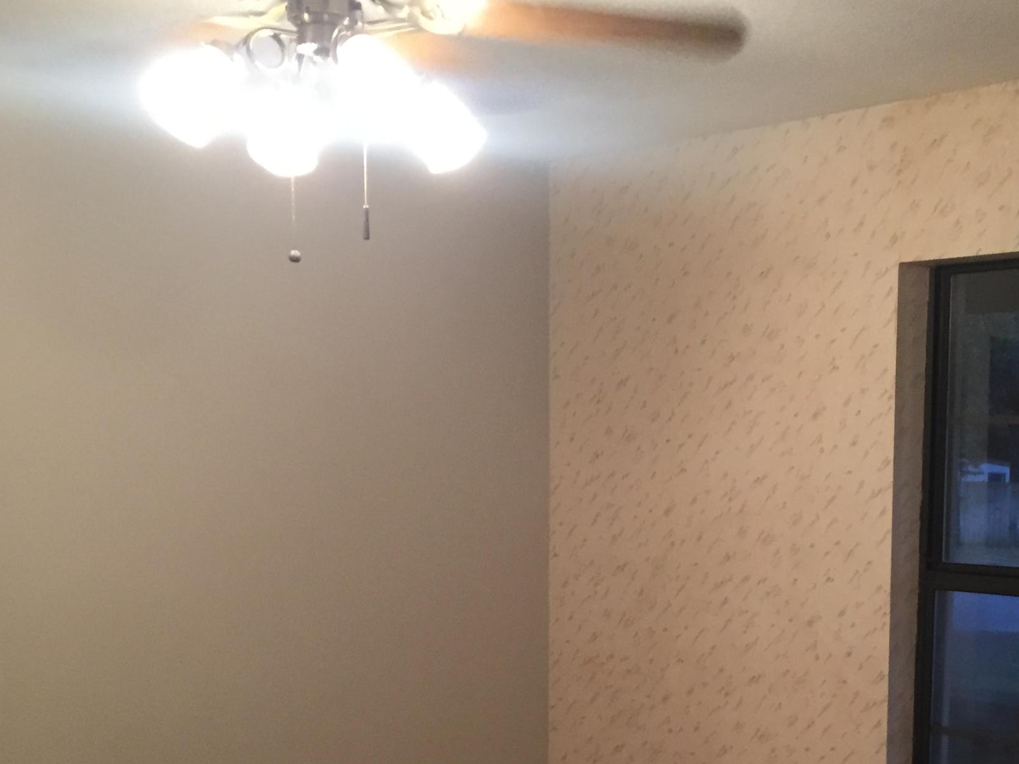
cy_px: 662
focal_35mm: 54
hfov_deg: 35.1
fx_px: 1589
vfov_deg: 26.3
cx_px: 702
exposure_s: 1/30
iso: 200
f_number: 2.2
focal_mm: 4.15
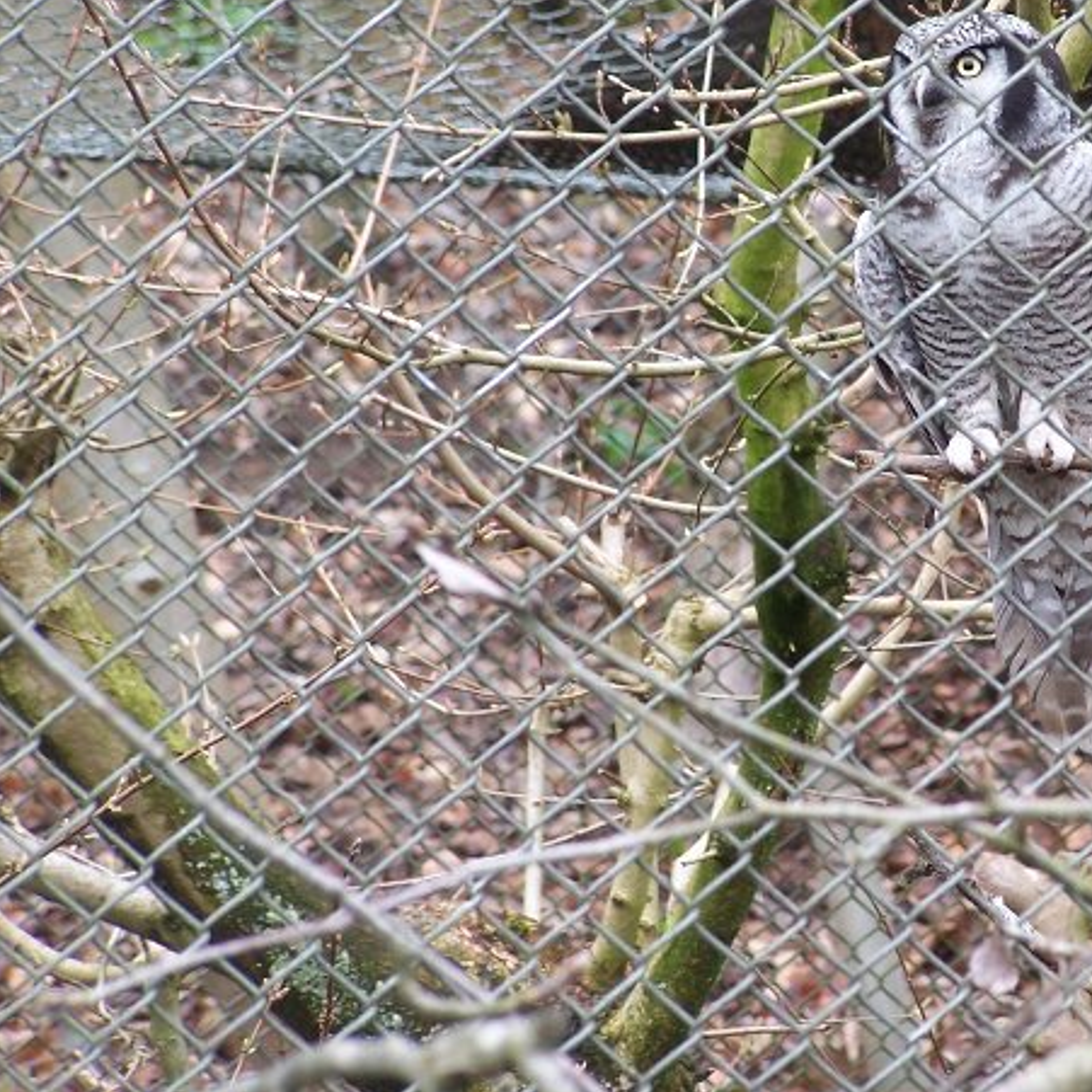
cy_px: 429
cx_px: 925
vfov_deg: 5.1
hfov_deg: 5.1
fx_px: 12206
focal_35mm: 342
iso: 80
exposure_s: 1/125
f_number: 3.2
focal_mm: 36.2
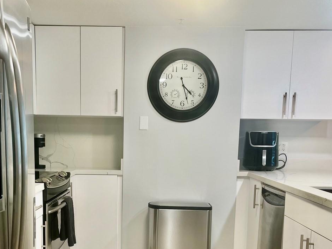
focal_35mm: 44
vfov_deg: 32.1
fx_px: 422
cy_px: 193
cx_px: 130
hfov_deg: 42.7
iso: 64
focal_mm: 5.1
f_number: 1.6
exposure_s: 1/60
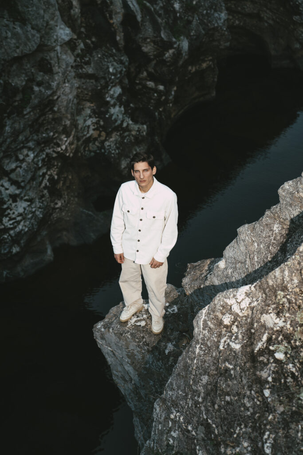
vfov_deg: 36.9
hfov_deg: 25.1
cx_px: 152
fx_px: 681
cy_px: 228
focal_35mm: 54
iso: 100
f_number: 2.8
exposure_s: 1/250
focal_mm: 54
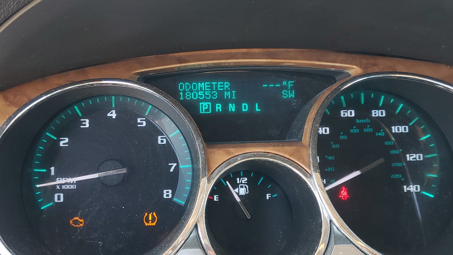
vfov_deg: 30.4
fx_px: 469
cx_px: 217
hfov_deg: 51.6
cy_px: 137
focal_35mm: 39
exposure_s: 1/120
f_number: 1.5
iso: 78
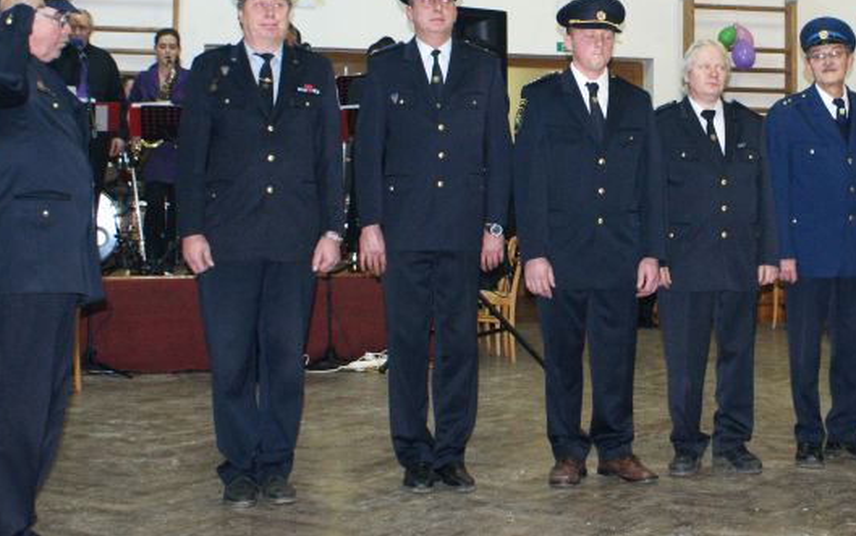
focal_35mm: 65
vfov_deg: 19.8
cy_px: 117
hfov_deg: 31.1
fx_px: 1517
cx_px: 607
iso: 400
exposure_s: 1/40
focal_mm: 22
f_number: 4
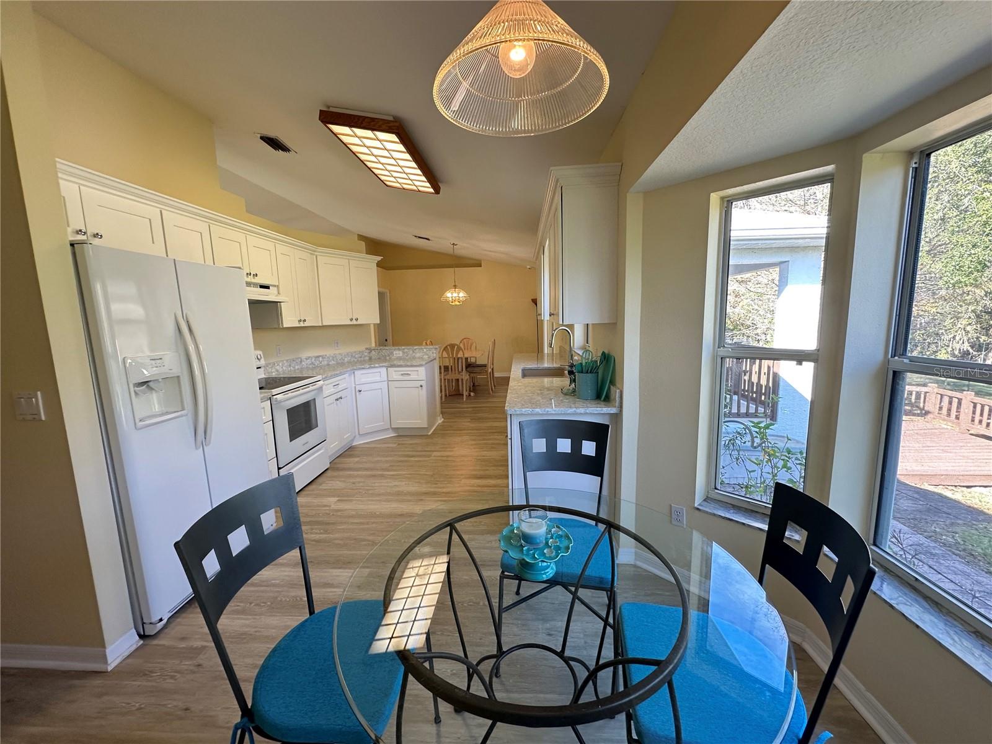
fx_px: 401
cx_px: 496
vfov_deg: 85.7
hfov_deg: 102.1
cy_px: 372
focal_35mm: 14
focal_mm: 2.22
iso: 160
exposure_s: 1/120
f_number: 2.2
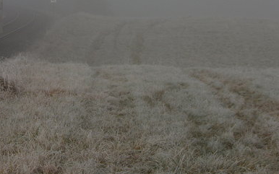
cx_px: -25
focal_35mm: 190
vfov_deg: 6.8
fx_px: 1444
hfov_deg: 10.9
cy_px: -93
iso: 200
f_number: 8
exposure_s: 1/640
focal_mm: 40
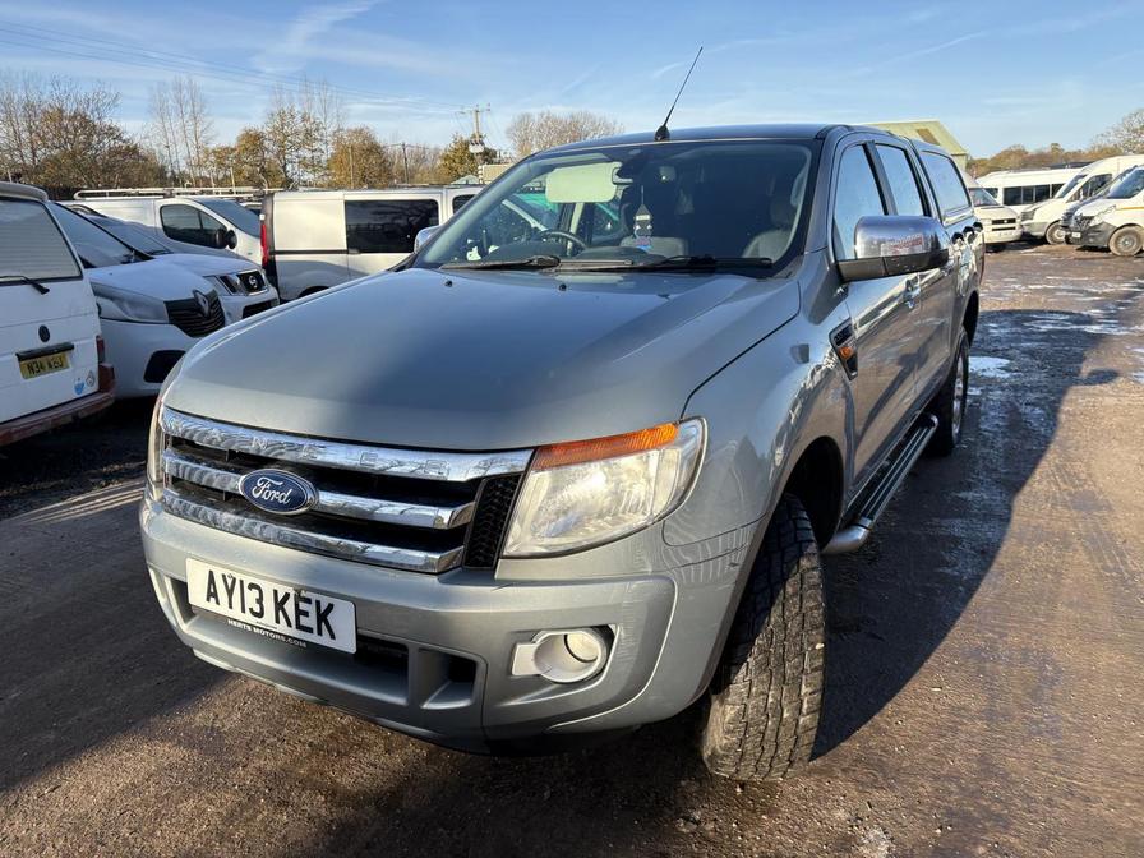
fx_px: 859
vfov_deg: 53.1
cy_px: 429
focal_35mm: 26
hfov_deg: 67.3
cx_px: 572
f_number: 1.6
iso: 50
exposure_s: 1/1337
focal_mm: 5.96
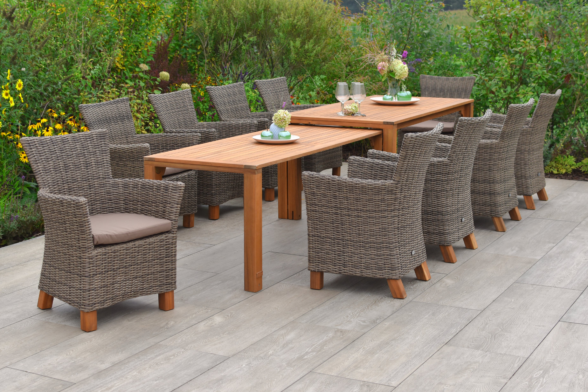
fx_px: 890
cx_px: 289
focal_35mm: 55
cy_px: 202
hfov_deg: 36.5
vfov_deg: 24.8
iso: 125
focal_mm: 35
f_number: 3.2
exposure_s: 1/1000
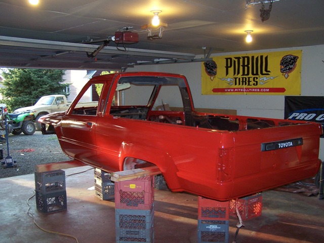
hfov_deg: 49.0
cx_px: 162
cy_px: 122
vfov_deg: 37.7
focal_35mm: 38
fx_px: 356
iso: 140
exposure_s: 1/60
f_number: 2.8
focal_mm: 6.3
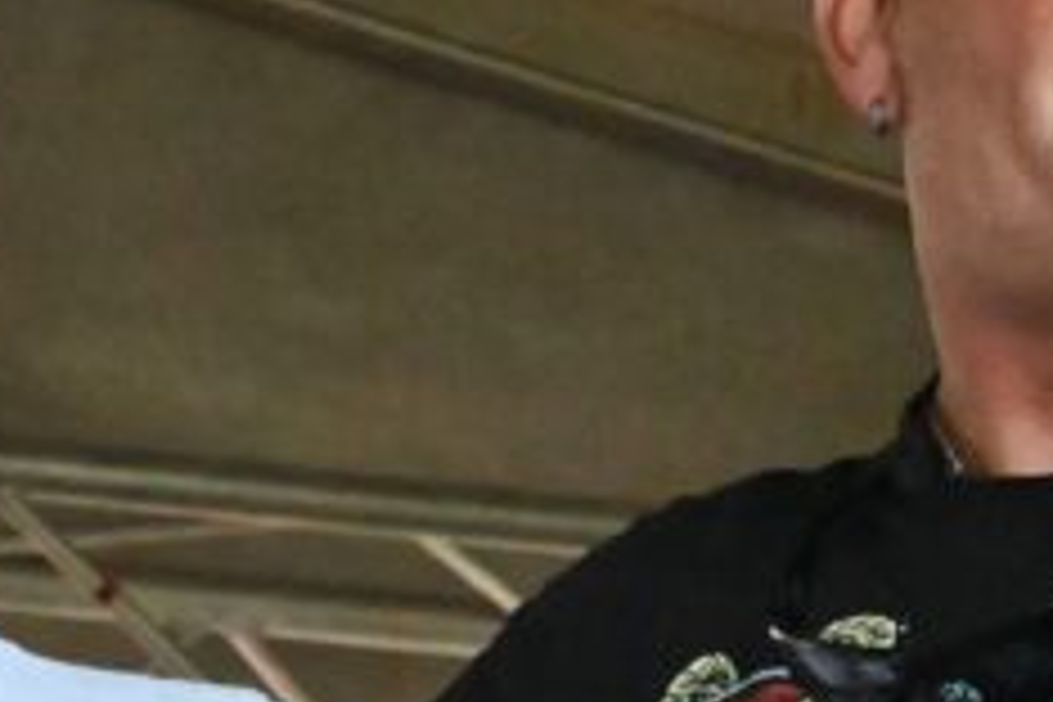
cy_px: 920
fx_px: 9593
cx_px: 796
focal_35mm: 328
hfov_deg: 6.3
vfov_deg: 4.2
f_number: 9
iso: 10000
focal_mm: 50
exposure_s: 1/500
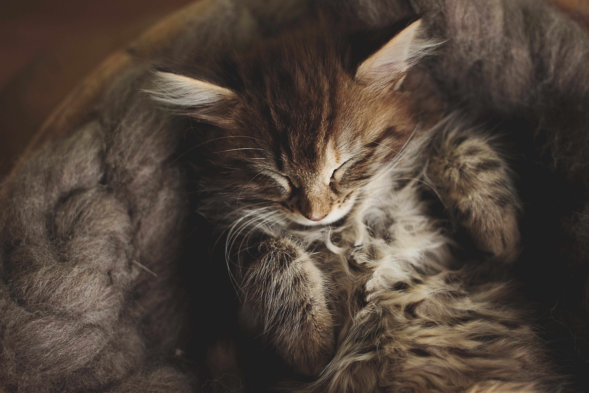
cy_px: 196
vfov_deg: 27.0
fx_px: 818
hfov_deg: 39.6
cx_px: 294
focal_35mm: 50
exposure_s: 1/100
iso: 1000
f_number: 2.8
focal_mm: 50
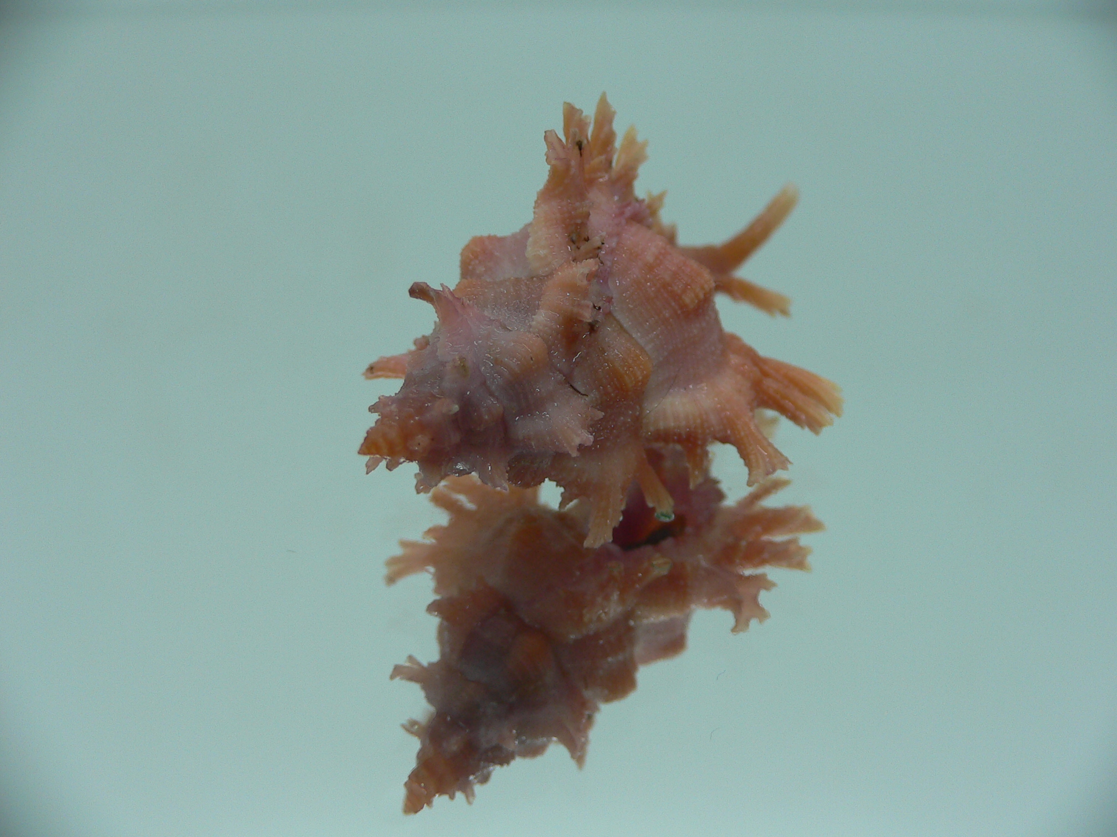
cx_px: 558
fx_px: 1129
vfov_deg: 40.7
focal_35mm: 35
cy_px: 418
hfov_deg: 52.6
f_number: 2.8
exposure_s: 1/60
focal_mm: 4.6
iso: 80
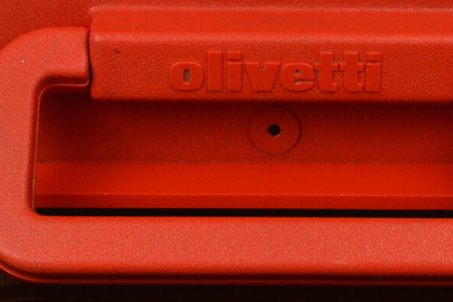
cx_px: 256
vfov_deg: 8.8
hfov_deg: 13.4
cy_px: -126
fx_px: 1926
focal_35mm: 153
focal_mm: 26
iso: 400
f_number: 5.6
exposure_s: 1/125
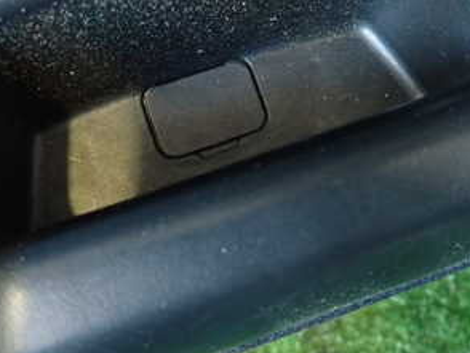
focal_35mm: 51
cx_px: 213
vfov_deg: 28.3
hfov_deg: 37.4
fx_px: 693
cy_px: 102
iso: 500
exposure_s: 1/30
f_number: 2
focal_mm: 4.5
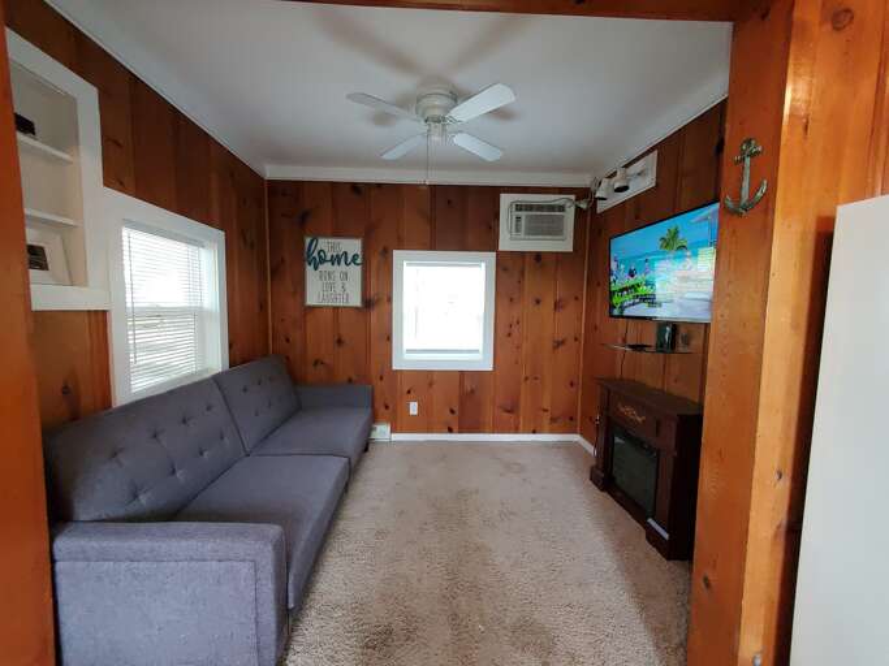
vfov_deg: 89.9
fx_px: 334
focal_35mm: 13
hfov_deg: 106.2
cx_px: 444
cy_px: 333
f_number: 2.2
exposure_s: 1/59
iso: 500
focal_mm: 1.8
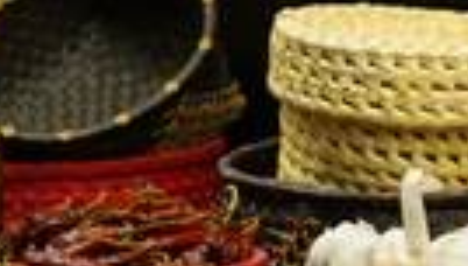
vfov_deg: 6.5
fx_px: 2325
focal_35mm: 187
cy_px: 105
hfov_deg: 11.4
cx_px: 454
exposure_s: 1/100
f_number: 5.6
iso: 4000
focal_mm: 50
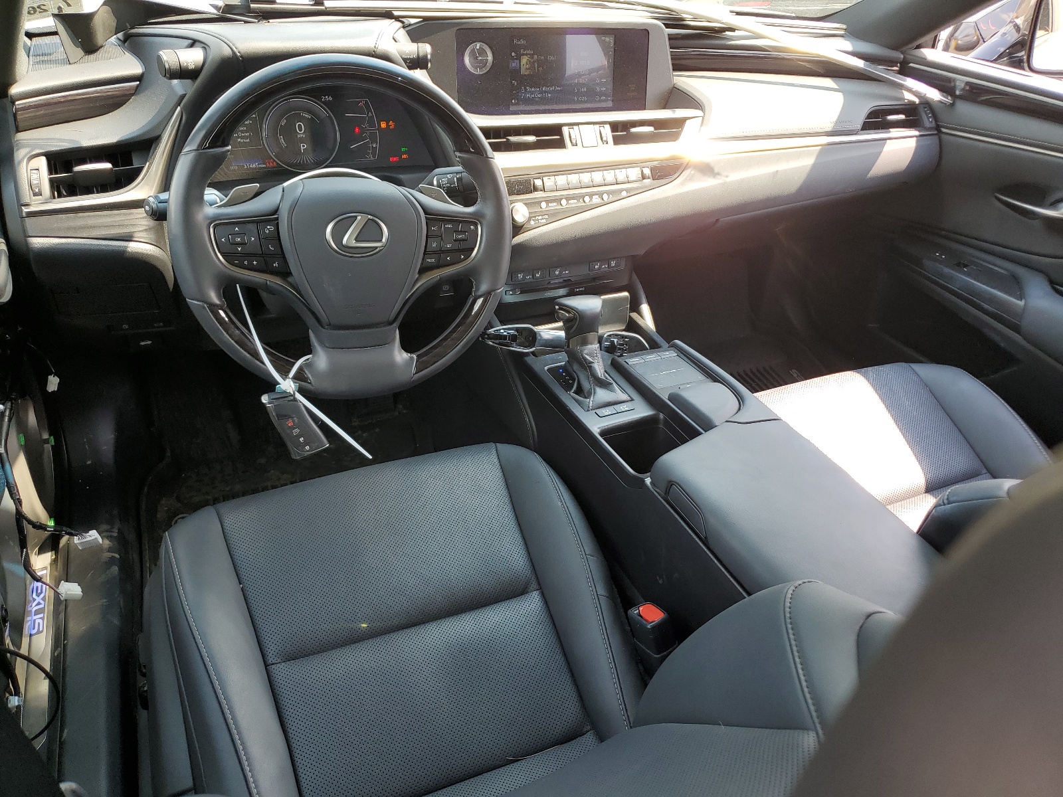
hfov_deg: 67.3
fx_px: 798
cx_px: 532
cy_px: 398
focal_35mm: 26
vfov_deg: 53.1
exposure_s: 1/238
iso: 50
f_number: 1.5
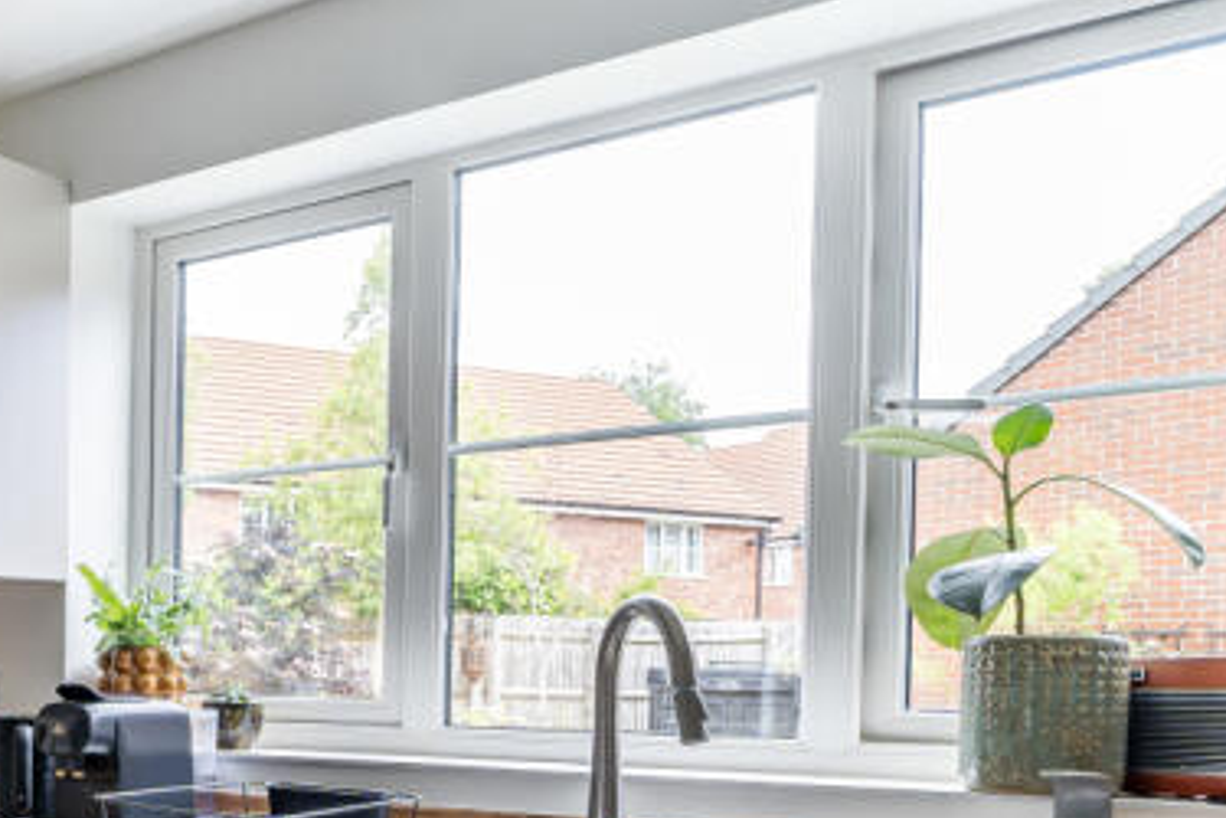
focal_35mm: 41
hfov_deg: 38.9
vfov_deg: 31.5
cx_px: -128
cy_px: 695
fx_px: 1396
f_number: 8
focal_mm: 15
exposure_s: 1/13
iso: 100
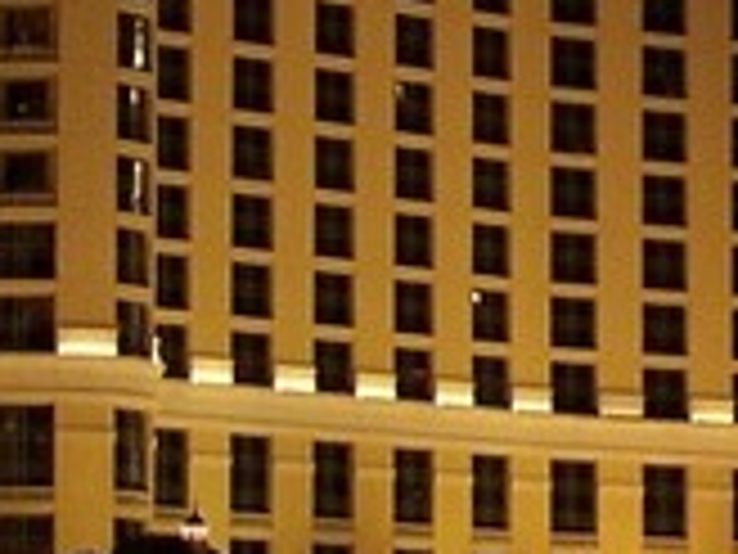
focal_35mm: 359
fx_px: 7654
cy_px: -113
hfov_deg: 5.4
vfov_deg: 4.1
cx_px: 1260
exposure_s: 1/2
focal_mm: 9.8
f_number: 4
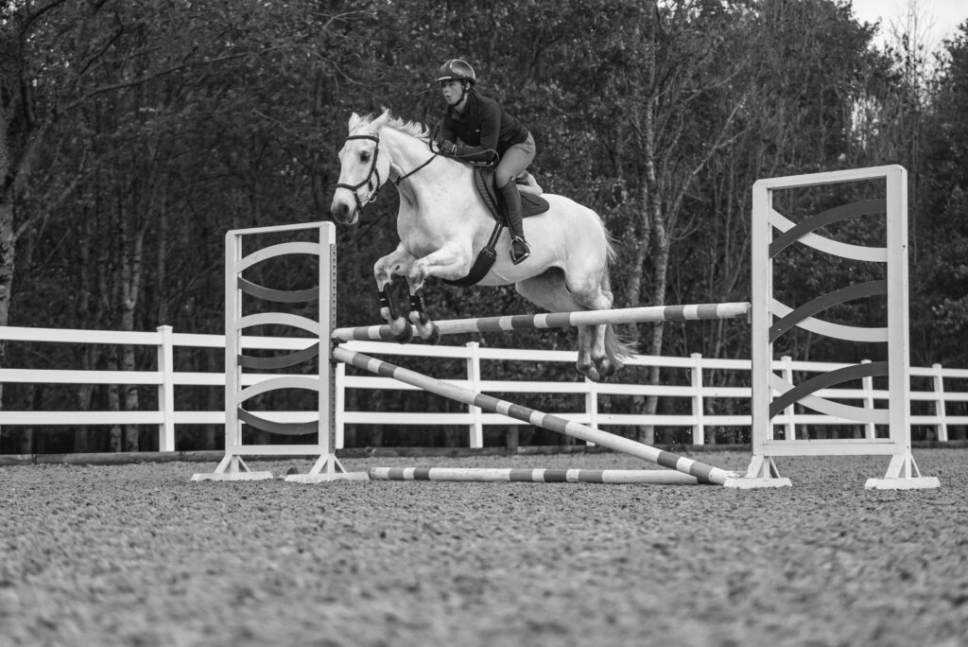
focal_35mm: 75
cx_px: 484
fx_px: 2018
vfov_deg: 18.2
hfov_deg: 27.0
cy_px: 324
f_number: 2.8
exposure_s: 1/3200
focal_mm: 75
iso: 2500
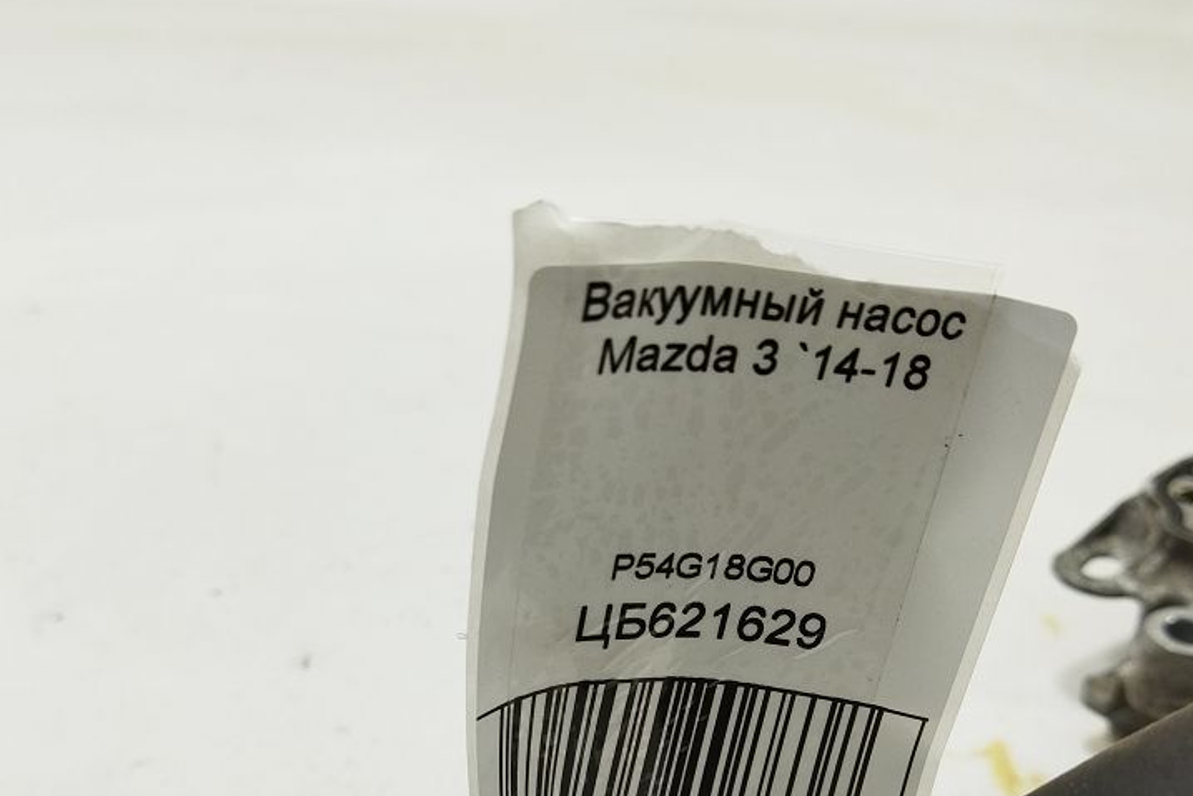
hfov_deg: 41.9
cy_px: 644
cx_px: 626
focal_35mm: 47
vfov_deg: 28.0
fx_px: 1557
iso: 100
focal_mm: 4.71
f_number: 1.79
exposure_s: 1/165
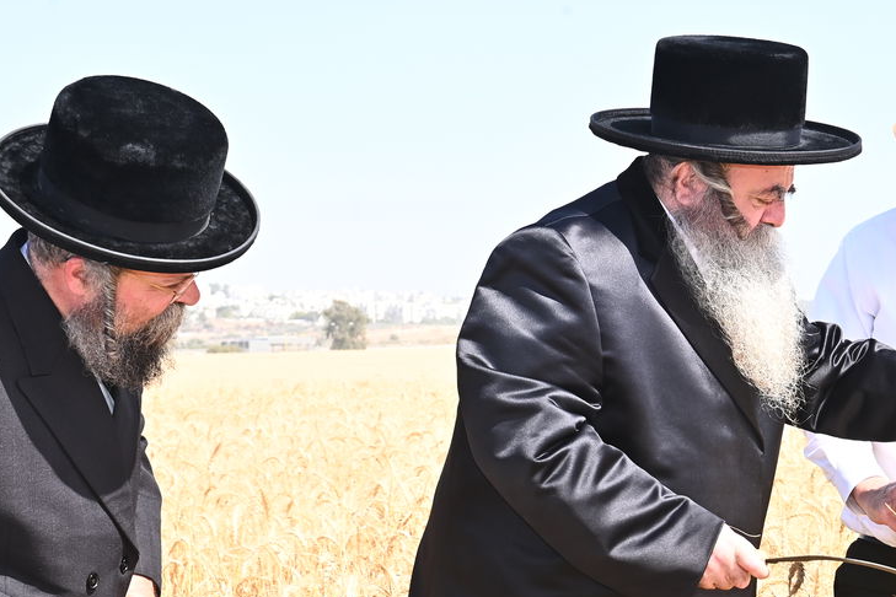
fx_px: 2389
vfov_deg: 14.3
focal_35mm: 96
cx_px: 656
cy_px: 302
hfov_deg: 21.1
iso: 320
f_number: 11
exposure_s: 1/200
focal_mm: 50
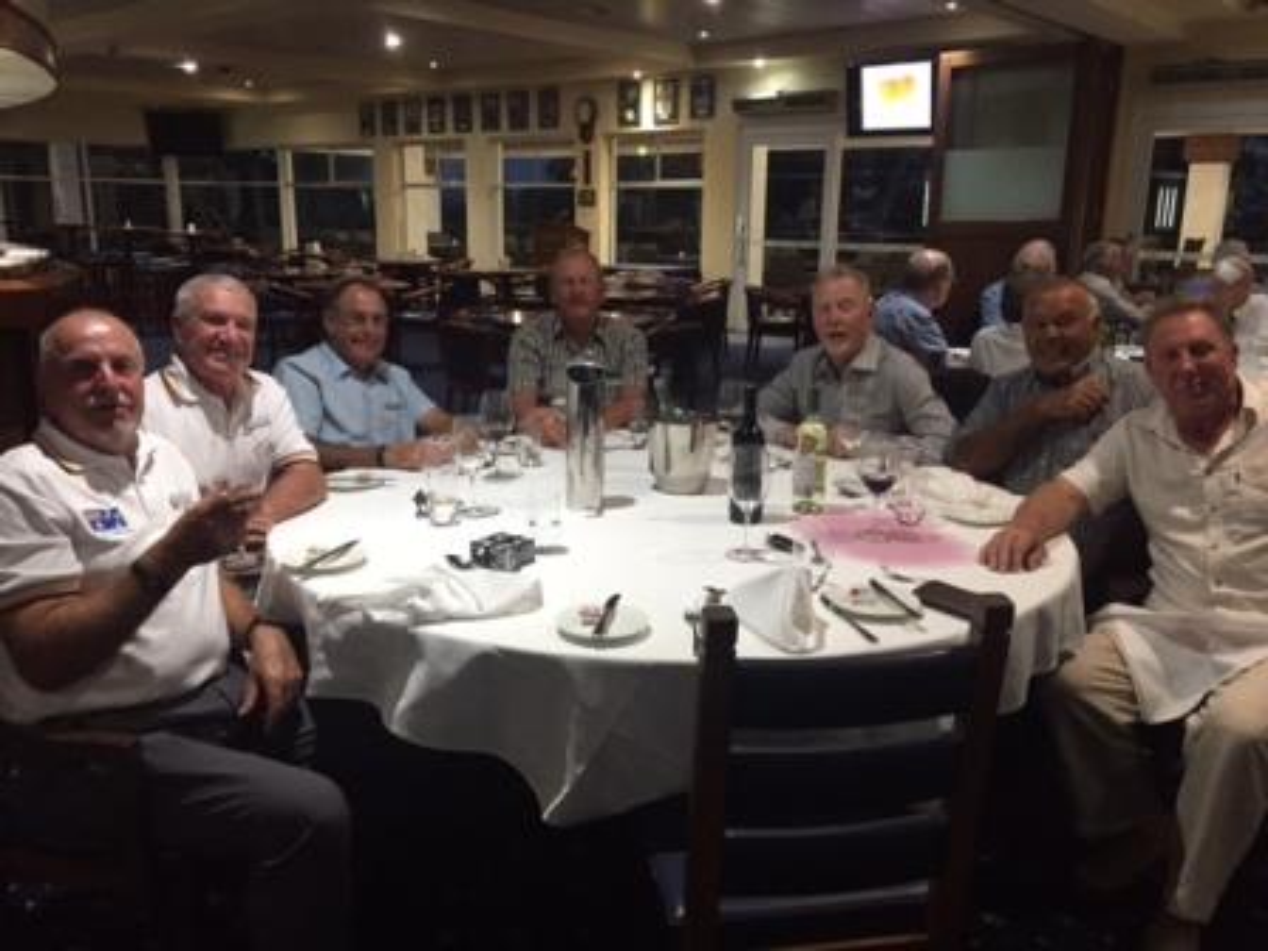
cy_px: 476
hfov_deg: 61.7
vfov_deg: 48.2
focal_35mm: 29
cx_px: 634
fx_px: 1062
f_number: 2.2
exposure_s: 1/25
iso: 250
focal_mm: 4.15
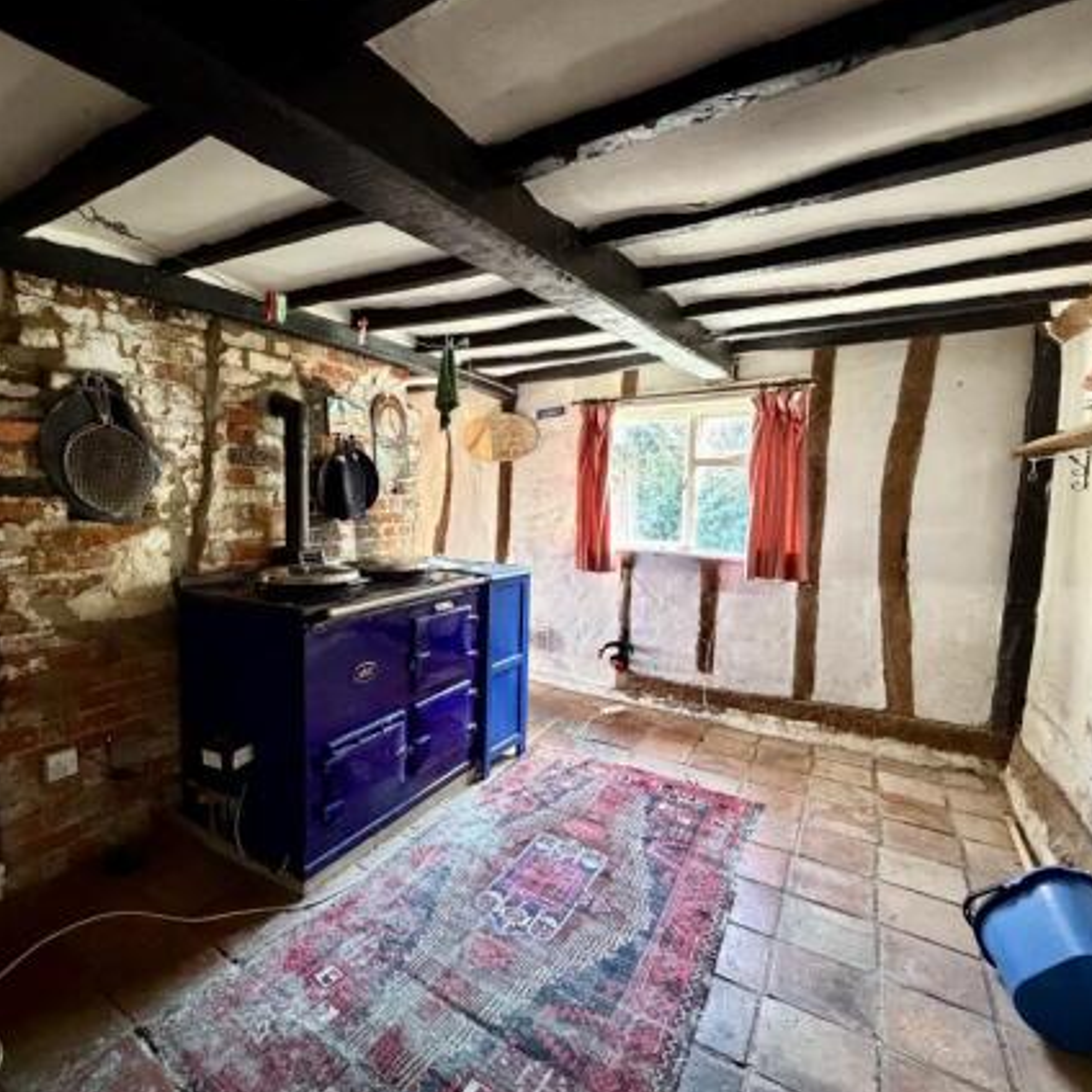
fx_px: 607
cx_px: 460
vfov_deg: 84.0
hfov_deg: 83.3
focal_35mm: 17
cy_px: 542
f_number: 2.2
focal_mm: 2.22
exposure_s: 1/60
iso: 1000
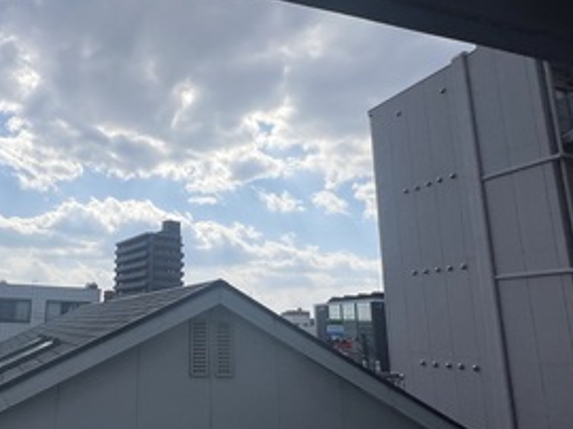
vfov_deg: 51.3
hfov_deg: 61.1
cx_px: 132
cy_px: 217
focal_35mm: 27
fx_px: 447
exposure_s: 1/5525
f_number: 1.8
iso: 40
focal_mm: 1.57
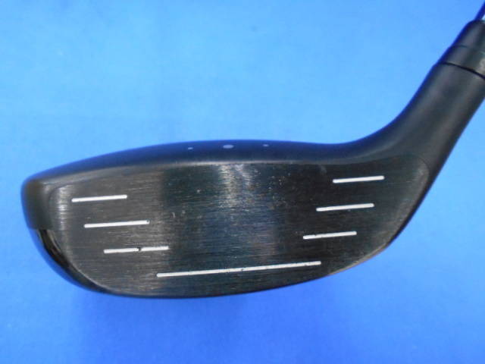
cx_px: 242
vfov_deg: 53.1
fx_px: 364
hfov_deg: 67.3
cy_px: 182
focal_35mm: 26
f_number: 3.2
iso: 800
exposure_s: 1/50
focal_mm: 4.6
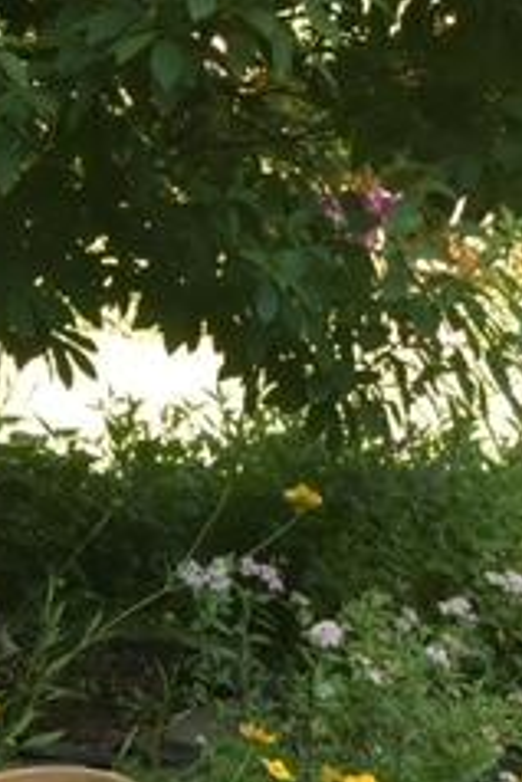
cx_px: 269
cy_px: 680
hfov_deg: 16.9
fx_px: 1759
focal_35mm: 81
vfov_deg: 24.4
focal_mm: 4.15
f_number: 2.2
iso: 25
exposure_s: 1/60
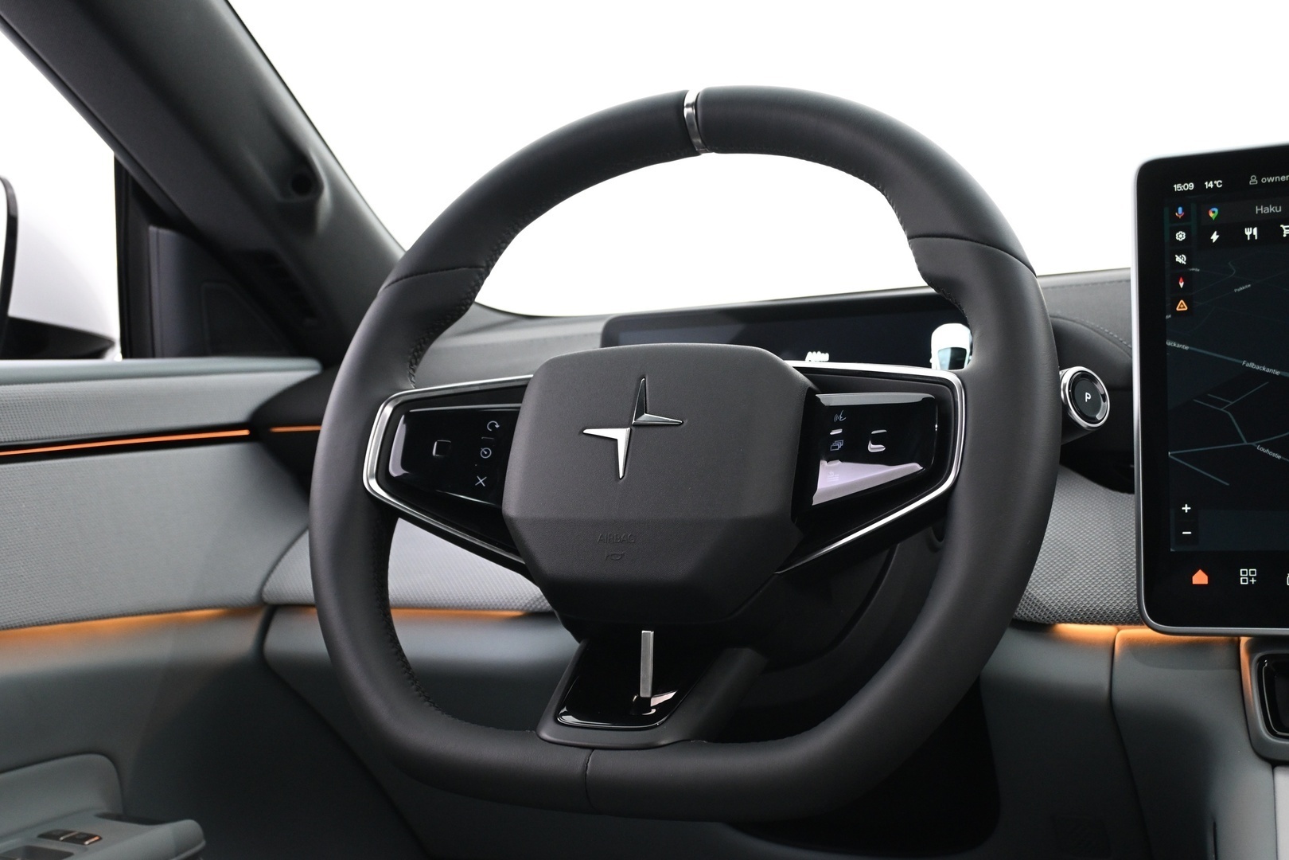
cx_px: 644
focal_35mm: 44
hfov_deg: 45.0
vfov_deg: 30.8
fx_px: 1557
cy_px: 430
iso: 1600
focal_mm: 29
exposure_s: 1/15
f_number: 4.8
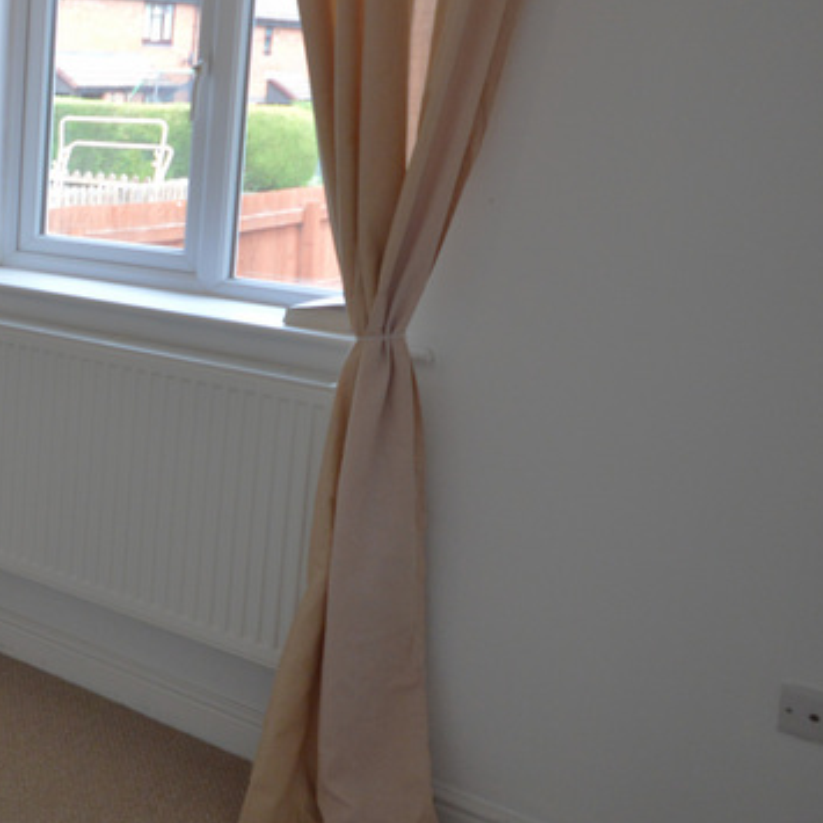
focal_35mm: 45
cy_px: 269
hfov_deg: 28.7
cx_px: -319
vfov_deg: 37.4
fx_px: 1201
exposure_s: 1/125
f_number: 5.6
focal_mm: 11.5
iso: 400
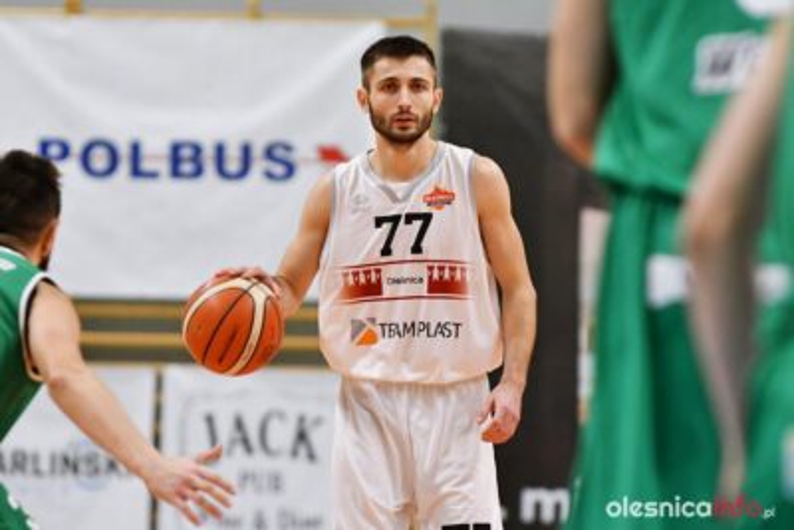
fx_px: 8825
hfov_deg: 5.2
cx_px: 397
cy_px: 265
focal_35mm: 400
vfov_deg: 3.4
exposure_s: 1/640
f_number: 3.5
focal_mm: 200
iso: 2500
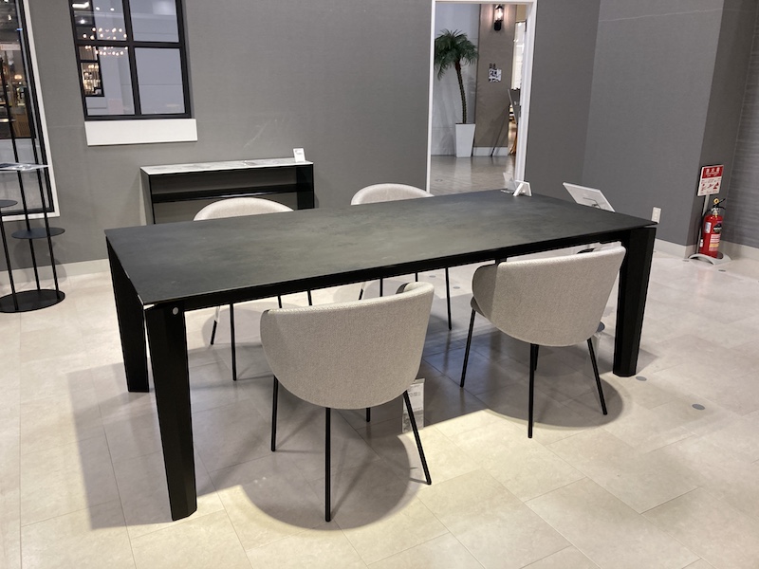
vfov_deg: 49.7
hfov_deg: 63.4
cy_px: 284
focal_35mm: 28
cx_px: 380
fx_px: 614
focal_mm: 3.99
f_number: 1.8
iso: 80
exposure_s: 1/60
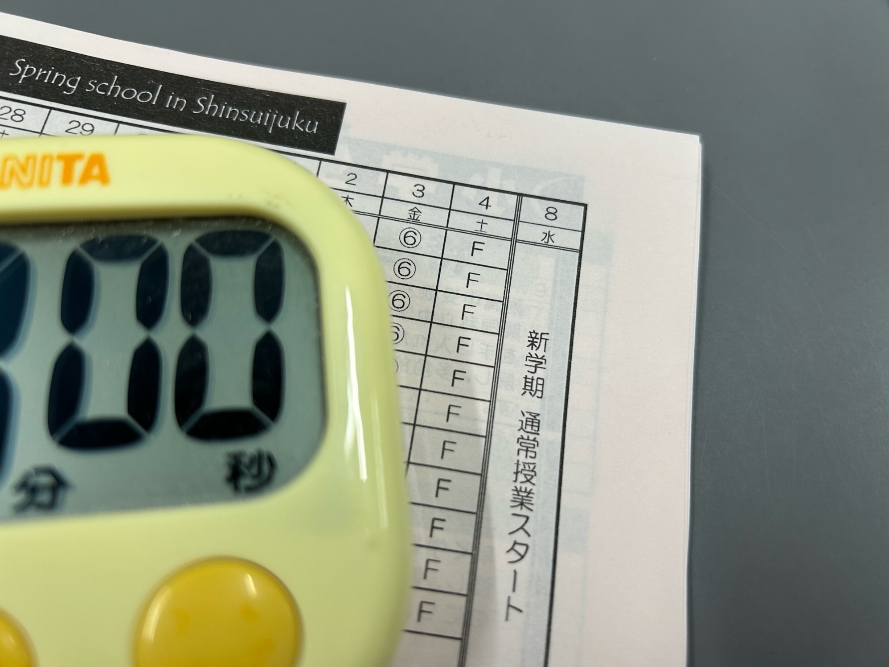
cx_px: 444
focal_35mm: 26
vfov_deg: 53.1
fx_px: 668
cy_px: 334
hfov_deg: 67.3
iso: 32
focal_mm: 5.7
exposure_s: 1/144
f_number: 1.5
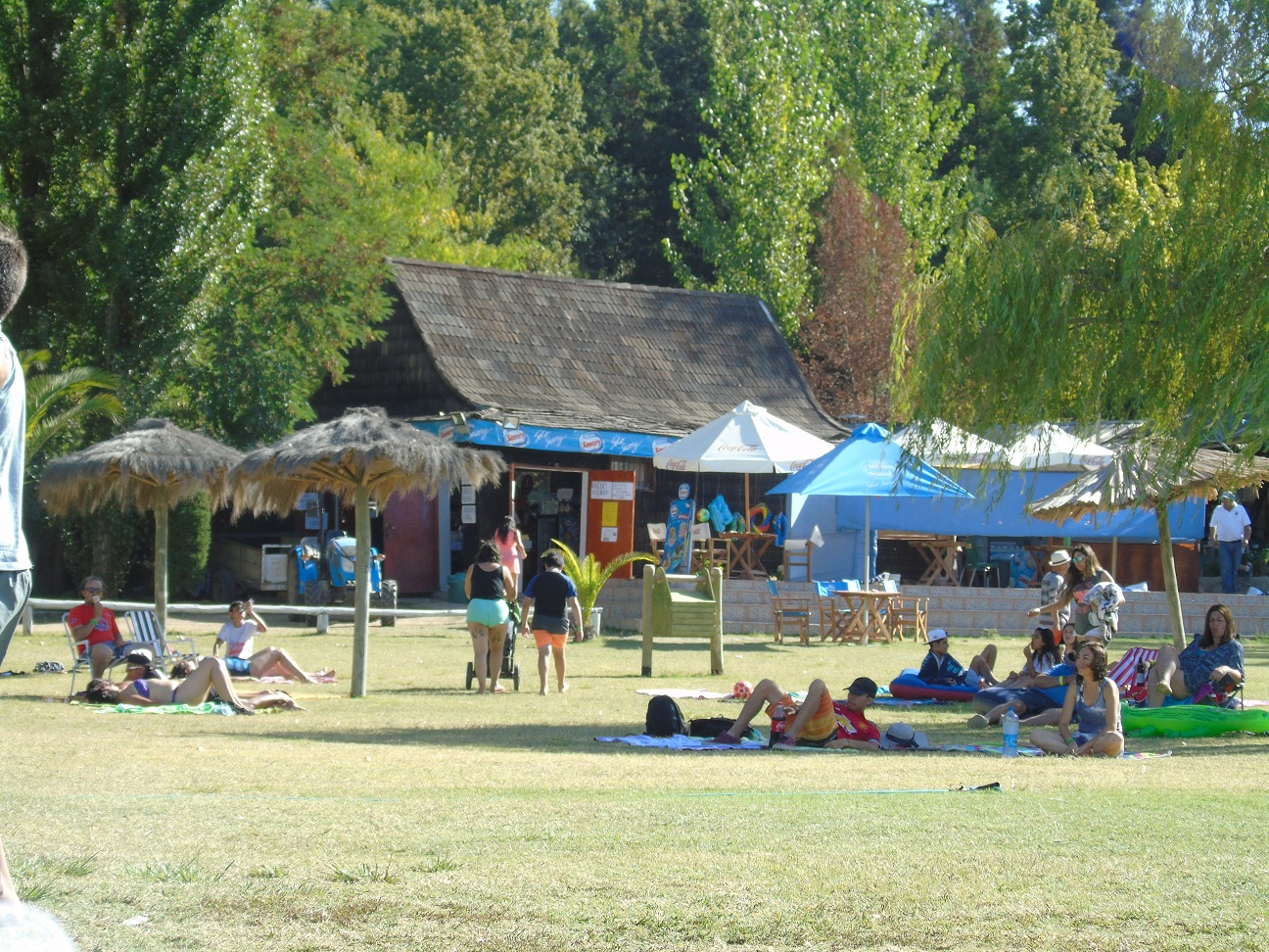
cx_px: 634
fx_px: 3959
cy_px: 476
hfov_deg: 18.2
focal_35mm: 108
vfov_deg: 13.7
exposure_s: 1/250
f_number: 4.4
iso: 80
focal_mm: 19
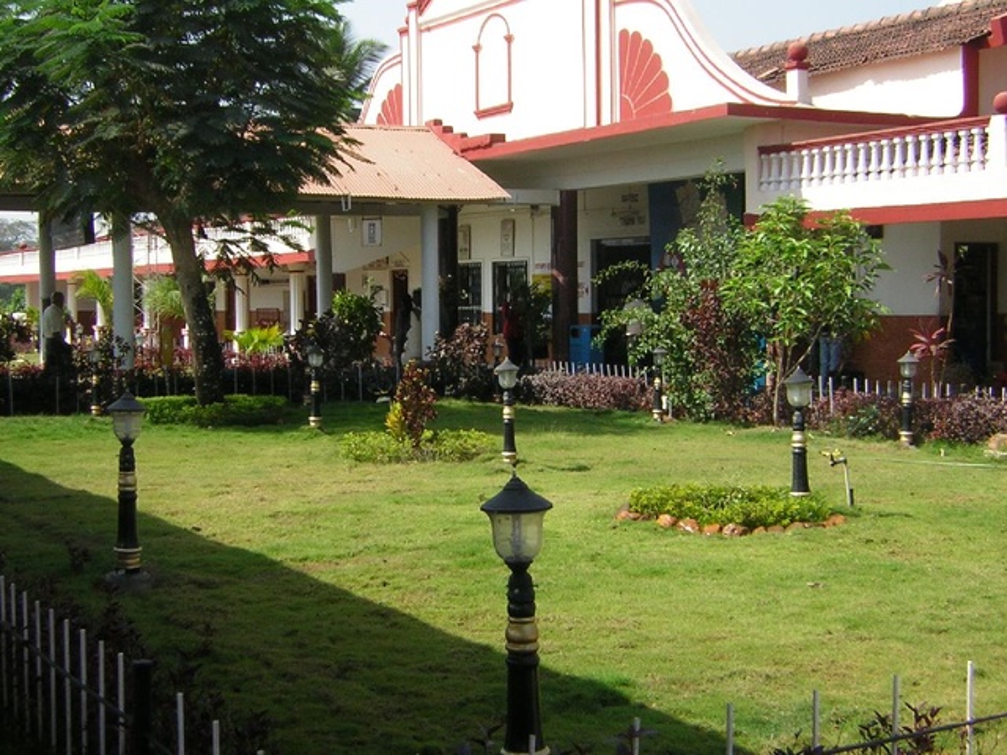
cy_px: 378
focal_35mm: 54
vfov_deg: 27.0
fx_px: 1571
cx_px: 504
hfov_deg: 35.5
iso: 50
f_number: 6.4
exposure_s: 1/154
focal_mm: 7.1
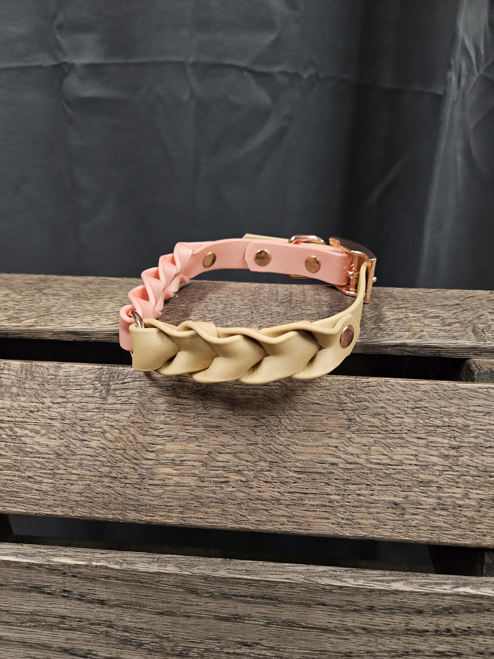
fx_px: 438
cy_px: 330
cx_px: 247
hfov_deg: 58.9
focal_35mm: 23
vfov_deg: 73.9
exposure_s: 1/142
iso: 250
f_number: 1.8
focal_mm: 5.4
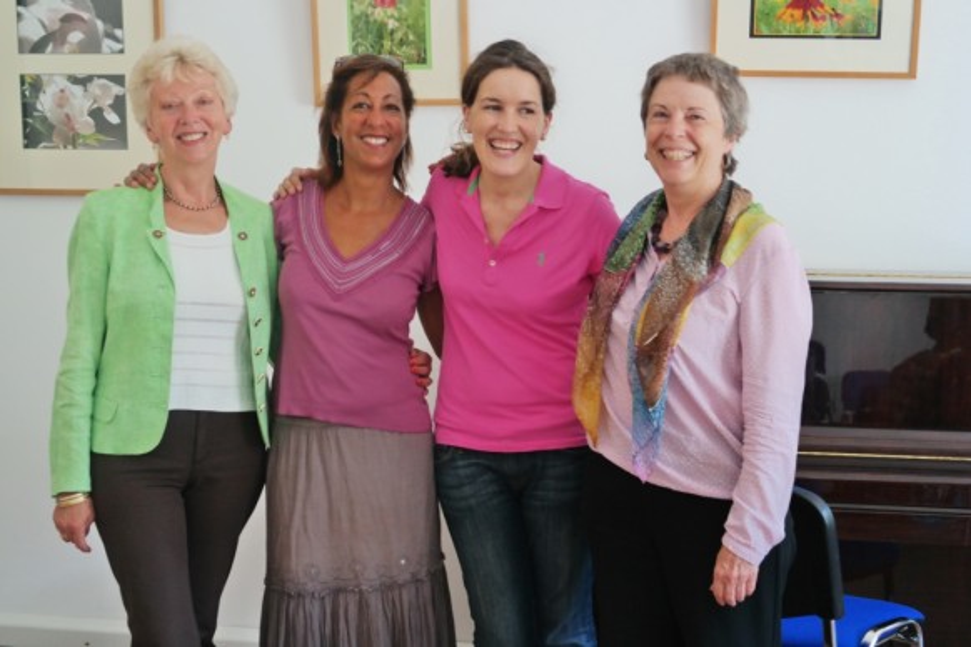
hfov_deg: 34.5
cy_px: 324
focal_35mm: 58
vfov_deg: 23.4
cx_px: 486
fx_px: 1564
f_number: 5
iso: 800
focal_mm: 38
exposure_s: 1/60
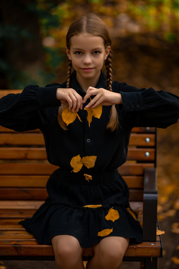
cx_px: 90
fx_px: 782
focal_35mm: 105
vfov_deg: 19.4
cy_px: 134
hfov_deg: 13.1
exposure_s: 1/640
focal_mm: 105
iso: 160
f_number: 1.6
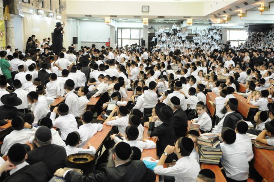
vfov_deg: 31.8
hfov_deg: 46.5
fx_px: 319
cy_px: 91
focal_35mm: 42
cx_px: 137
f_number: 3.2
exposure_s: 1/60
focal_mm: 28
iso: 800
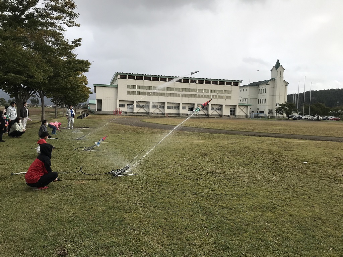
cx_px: 172
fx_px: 277
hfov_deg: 63.4
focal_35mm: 28
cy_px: 128
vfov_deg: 49.7
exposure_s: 1/1212
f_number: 1.8
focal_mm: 3.99
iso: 20
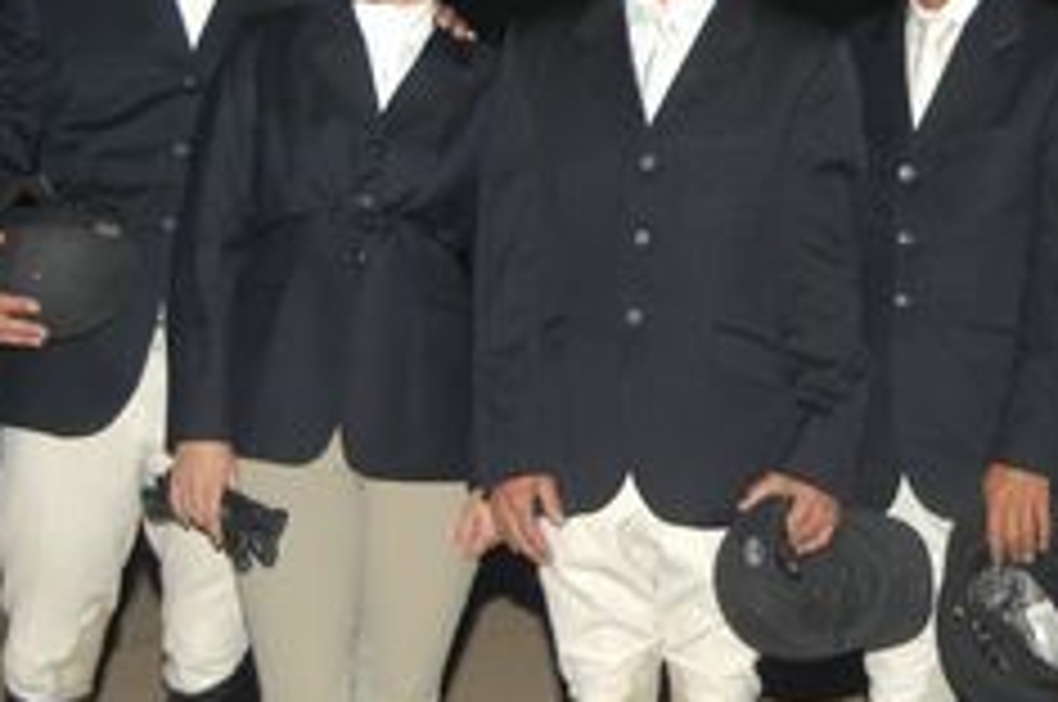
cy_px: -25
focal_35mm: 131
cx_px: 833
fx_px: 3845
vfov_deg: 10.3
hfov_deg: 15.6
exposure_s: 1/250
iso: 200
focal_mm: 32
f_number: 4.2
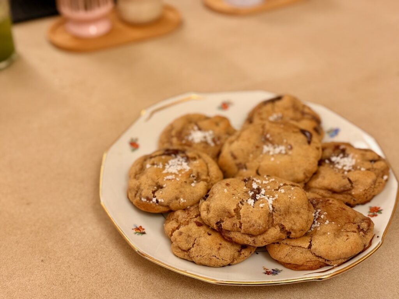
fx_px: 553
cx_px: 200
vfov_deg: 30.3
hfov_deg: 39.7
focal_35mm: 48
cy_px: 150
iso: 250
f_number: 1.78
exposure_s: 1/33
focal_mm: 6.76
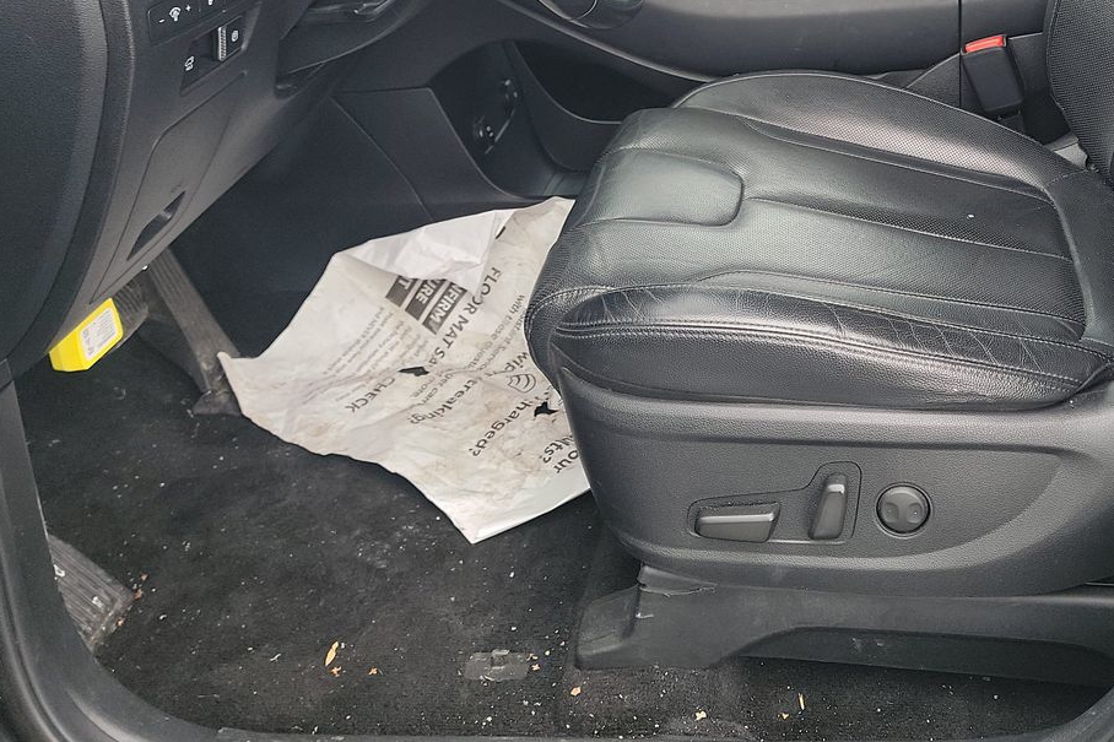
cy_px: 27
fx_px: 1361
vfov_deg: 28.9
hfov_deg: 43.5
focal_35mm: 44
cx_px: 789
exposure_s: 1/119
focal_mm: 6.7
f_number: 1.8
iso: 96
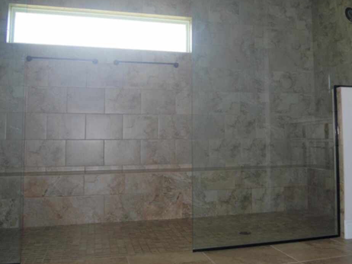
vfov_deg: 39.4
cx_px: 226
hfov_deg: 50.7
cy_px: 102
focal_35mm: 36
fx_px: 366
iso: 200
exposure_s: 1/60
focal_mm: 18
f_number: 3.5
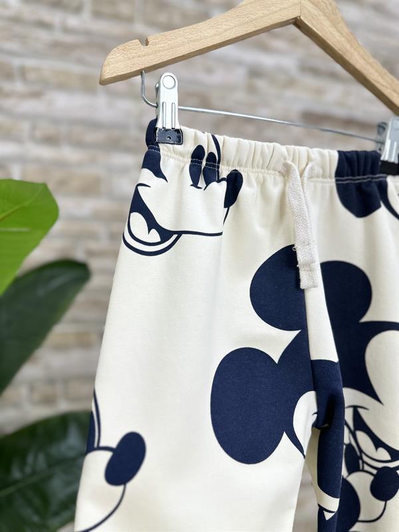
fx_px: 369
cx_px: 200
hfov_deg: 56.8
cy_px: 266
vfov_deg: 71.6
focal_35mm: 24
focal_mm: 6.86
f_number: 1.78
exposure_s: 1/100
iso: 64
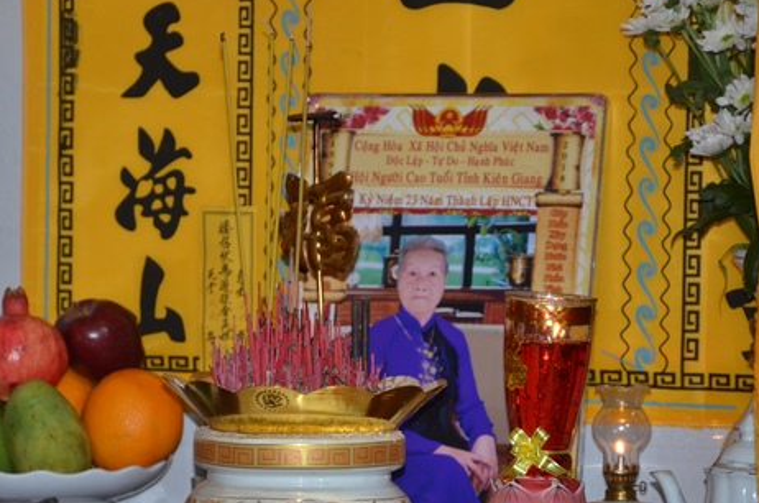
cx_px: 310
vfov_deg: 6.2
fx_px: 4665
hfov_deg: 9.3
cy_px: 307
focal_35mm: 222
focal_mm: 105
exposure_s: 1/60
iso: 1000
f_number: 5.6
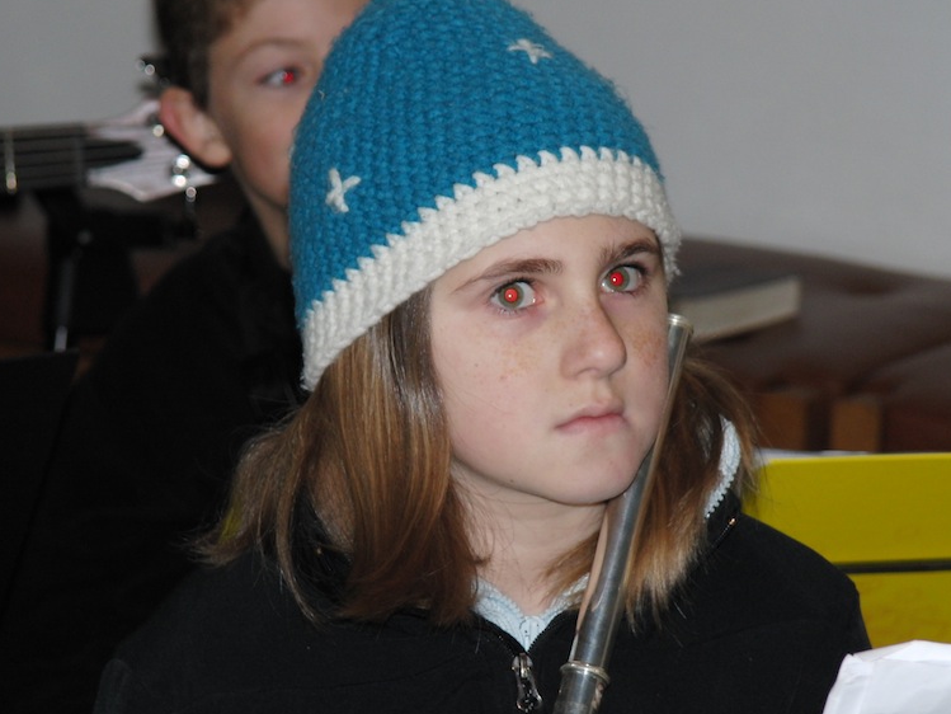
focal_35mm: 237
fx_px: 6512
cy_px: 352
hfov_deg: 8.4
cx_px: 456
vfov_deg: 6.3
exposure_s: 1/60
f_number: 3.5
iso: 200
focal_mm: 44.9
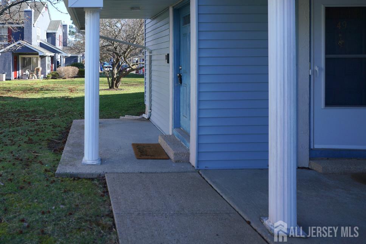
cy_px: 59
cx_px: 84
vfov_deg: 41.0
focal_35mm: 31
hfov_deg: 56.8
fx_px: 315
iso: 100
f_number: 1.8
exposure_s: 1/2000
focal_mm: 20
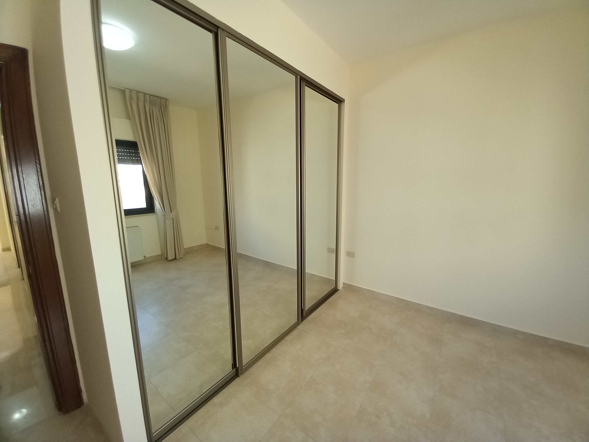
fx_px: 221
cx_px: 294
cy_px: 221
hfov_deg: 106.2
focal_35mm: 13
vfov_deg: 89.9
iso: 100
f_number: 2.2
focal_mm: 1.13
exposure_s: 1/100
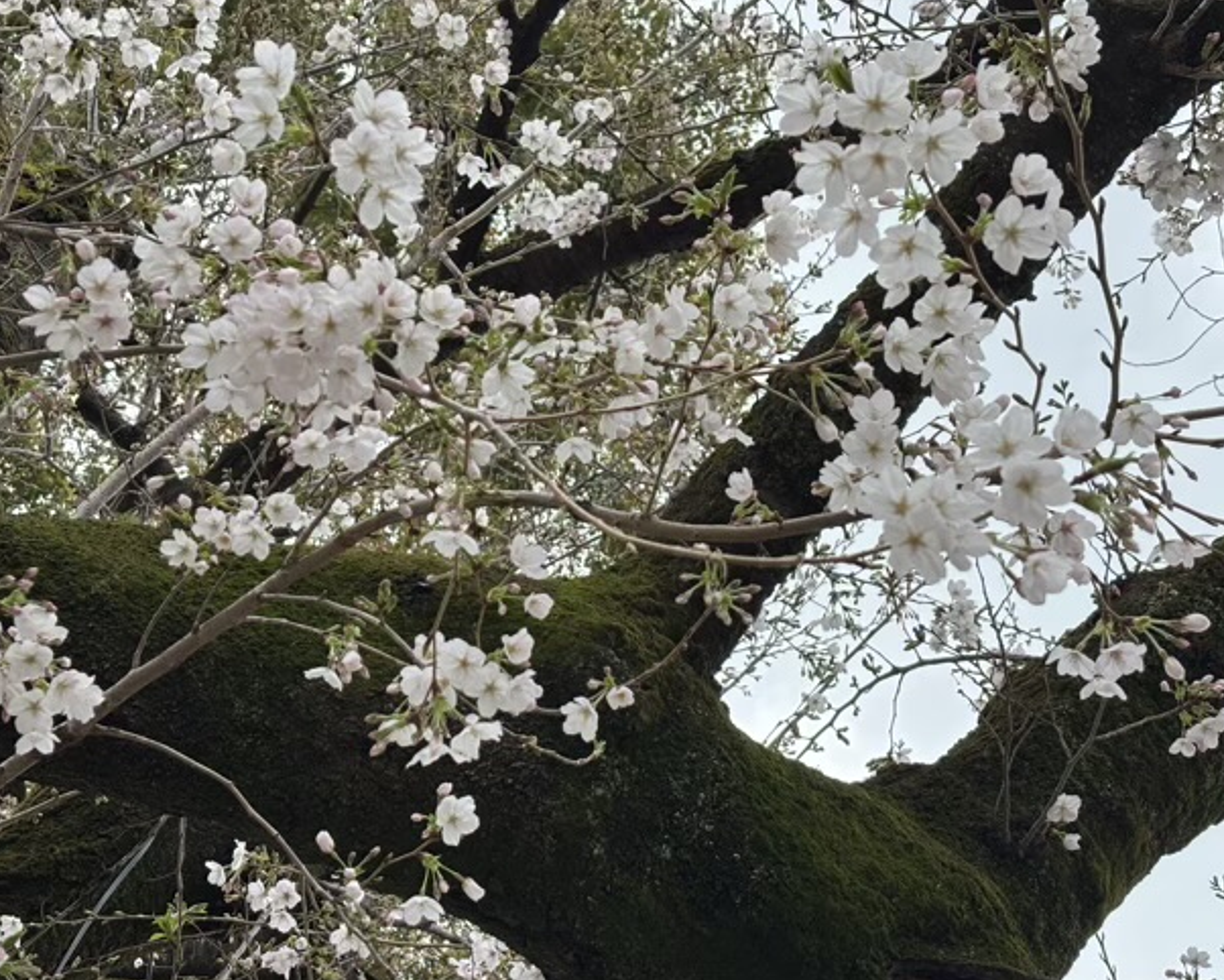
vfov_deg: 25.8
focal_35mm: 59
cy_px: 452
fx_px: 2138
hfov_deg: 31.9
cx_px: 569
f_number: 1.6
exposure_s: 1/670
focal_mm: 5.96
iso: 32
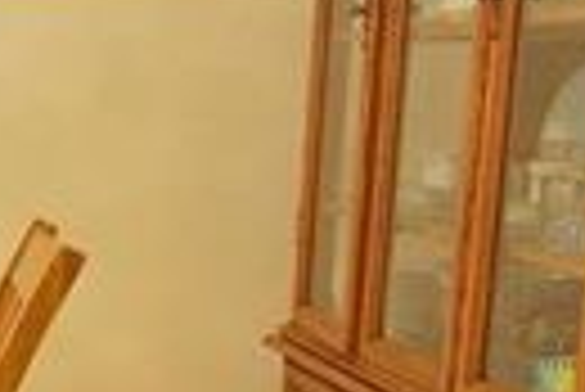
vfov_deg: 15.7
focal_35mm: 87
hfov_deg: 14.3
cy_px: 237
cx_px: -862
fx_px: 1415
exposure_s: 1/50
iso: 1250
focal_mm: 16
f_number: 5.6
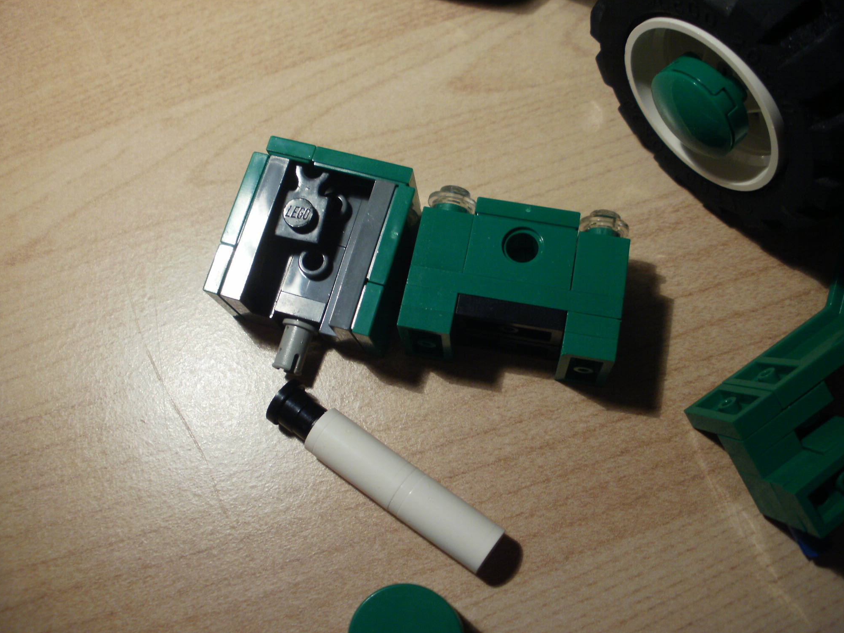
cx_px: 419
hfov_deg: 50.1
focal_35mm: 37
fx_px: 902
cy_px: 320
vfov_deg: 38.7
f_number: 3.5
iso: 100
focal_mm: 6.3
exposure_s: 1/30
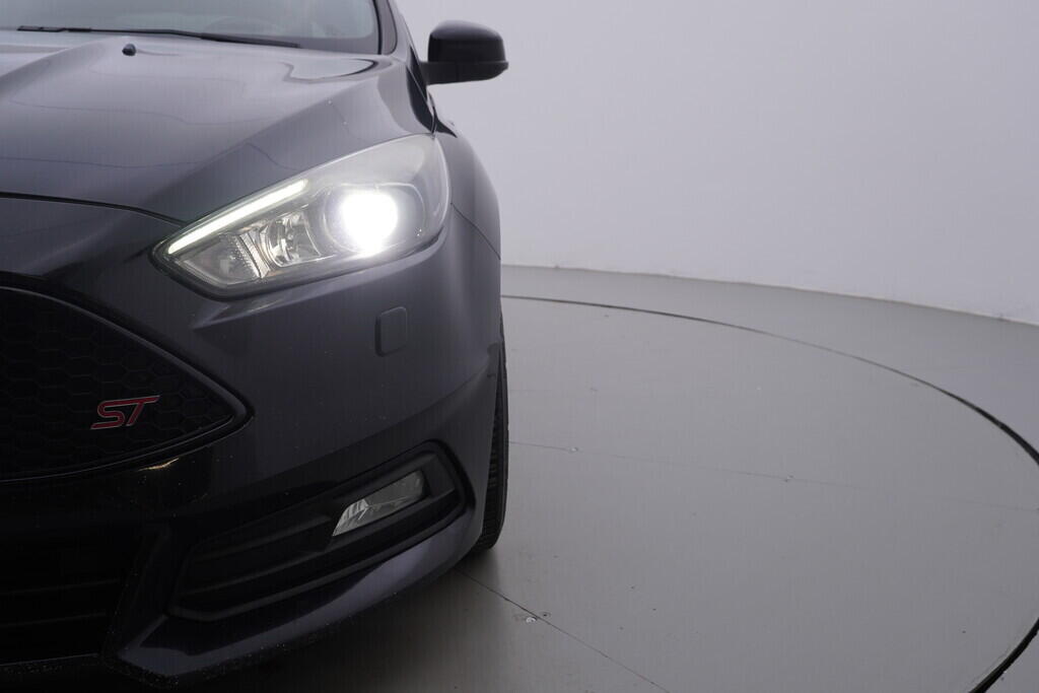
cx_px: 520
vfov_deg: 36.9
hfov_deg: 53.1
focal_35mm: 36
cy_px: 346
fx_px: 1039
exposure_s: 1/100
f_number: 4.5
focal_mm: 24
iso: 125
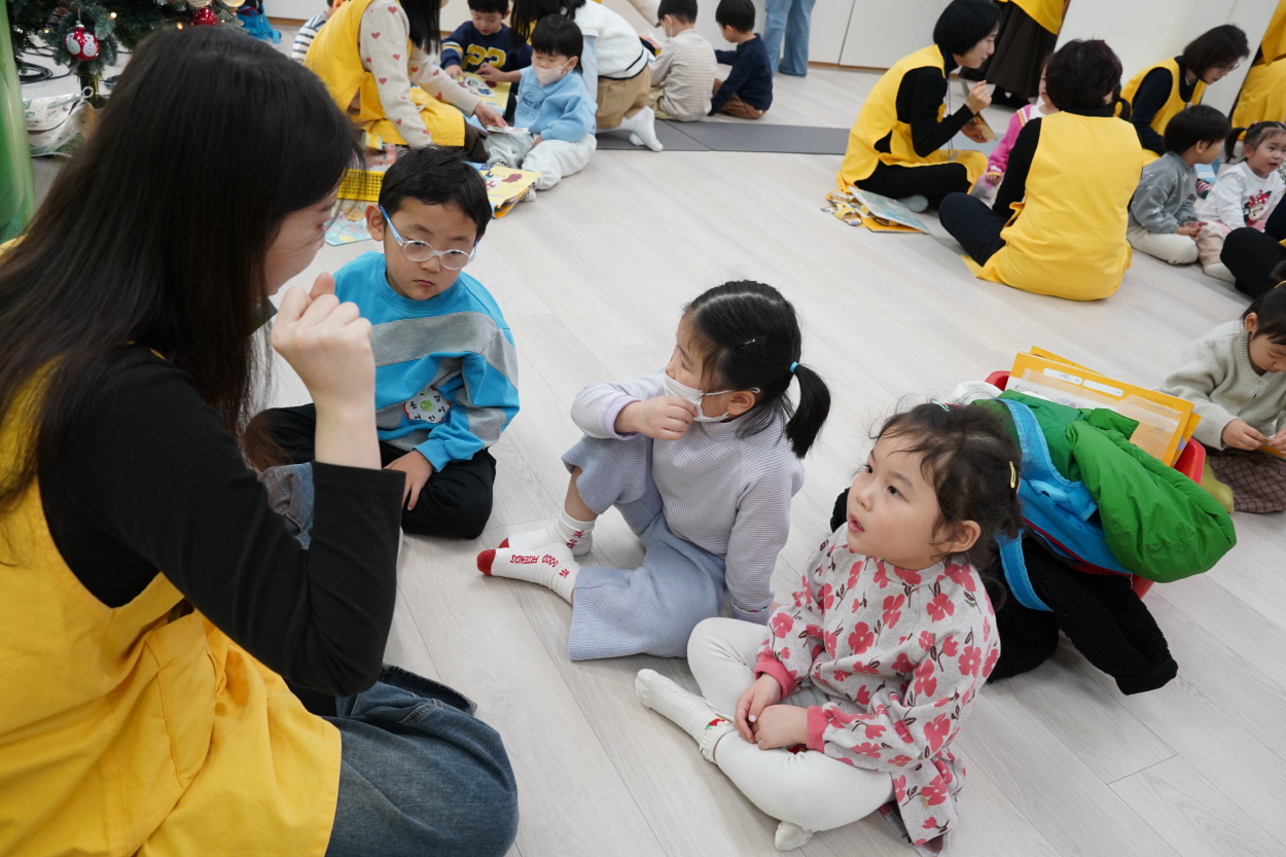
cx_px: 643
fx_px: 1000
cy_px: 428
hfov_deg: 65.5
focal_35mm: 28
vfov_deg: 46.4
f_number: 5.6
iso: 2500
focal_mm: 28
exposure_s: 1/125
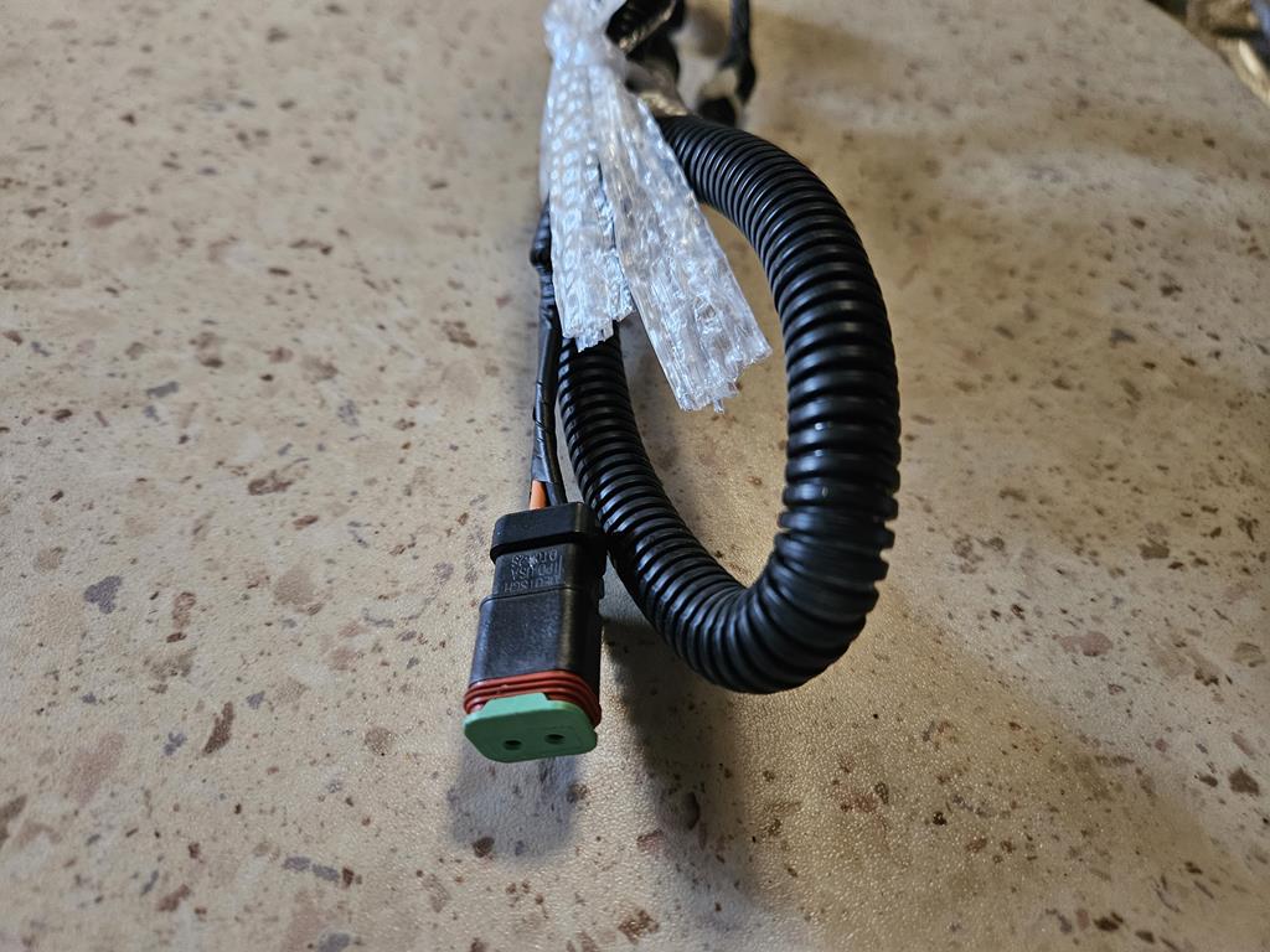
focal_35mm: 23
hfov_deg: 73.9
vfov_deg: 58.9
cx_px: 635
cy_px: 476
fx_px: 844
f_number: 1.8
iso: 640
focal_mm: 5.4
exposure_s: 1/33
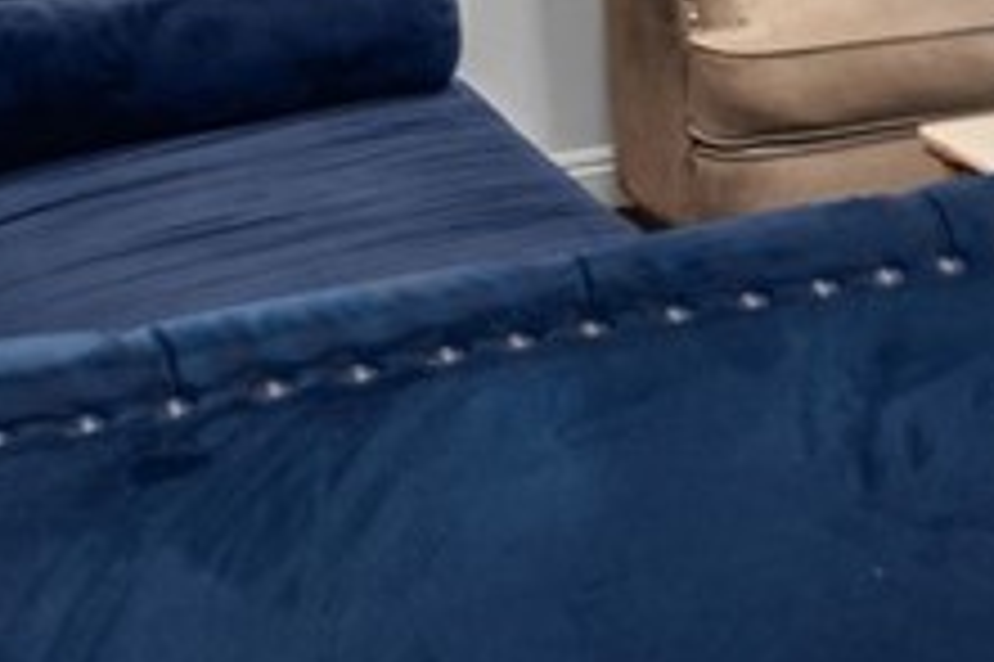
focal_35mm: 88
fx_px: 2428
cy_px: -493
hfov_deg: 19.4
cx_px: 1601
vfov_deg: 13.9
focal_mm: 19
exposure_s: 1/10
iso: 400
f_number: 8
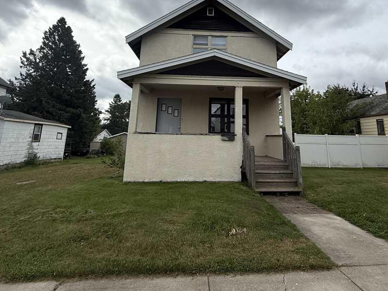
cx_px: 207
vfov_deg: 61.4
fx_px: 235
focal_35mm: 21
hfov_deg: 78.9
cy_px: 90
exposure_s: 1/2024
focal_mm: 2.22
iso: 50
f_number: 2.2
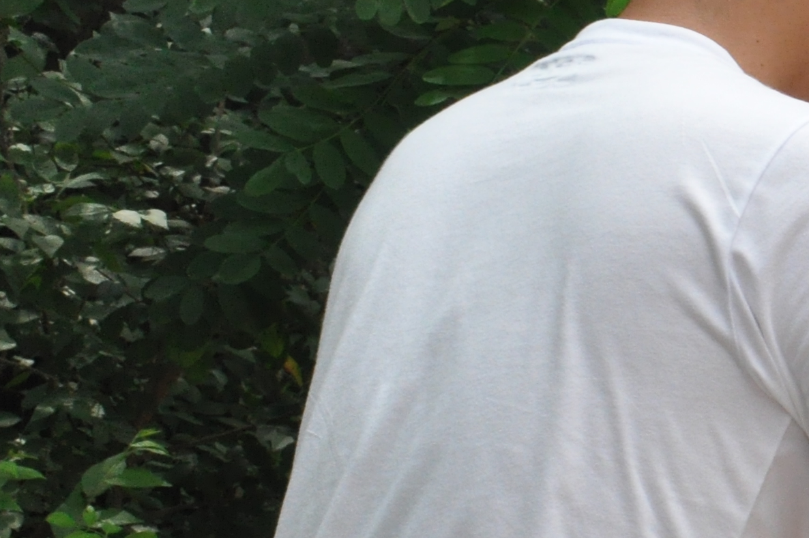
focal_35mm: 282
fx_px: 6330
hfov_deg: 7.2
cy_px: 223
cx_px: 1103
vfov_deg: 4.9
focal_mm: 52
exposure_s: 1/250
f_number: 16
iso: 1250
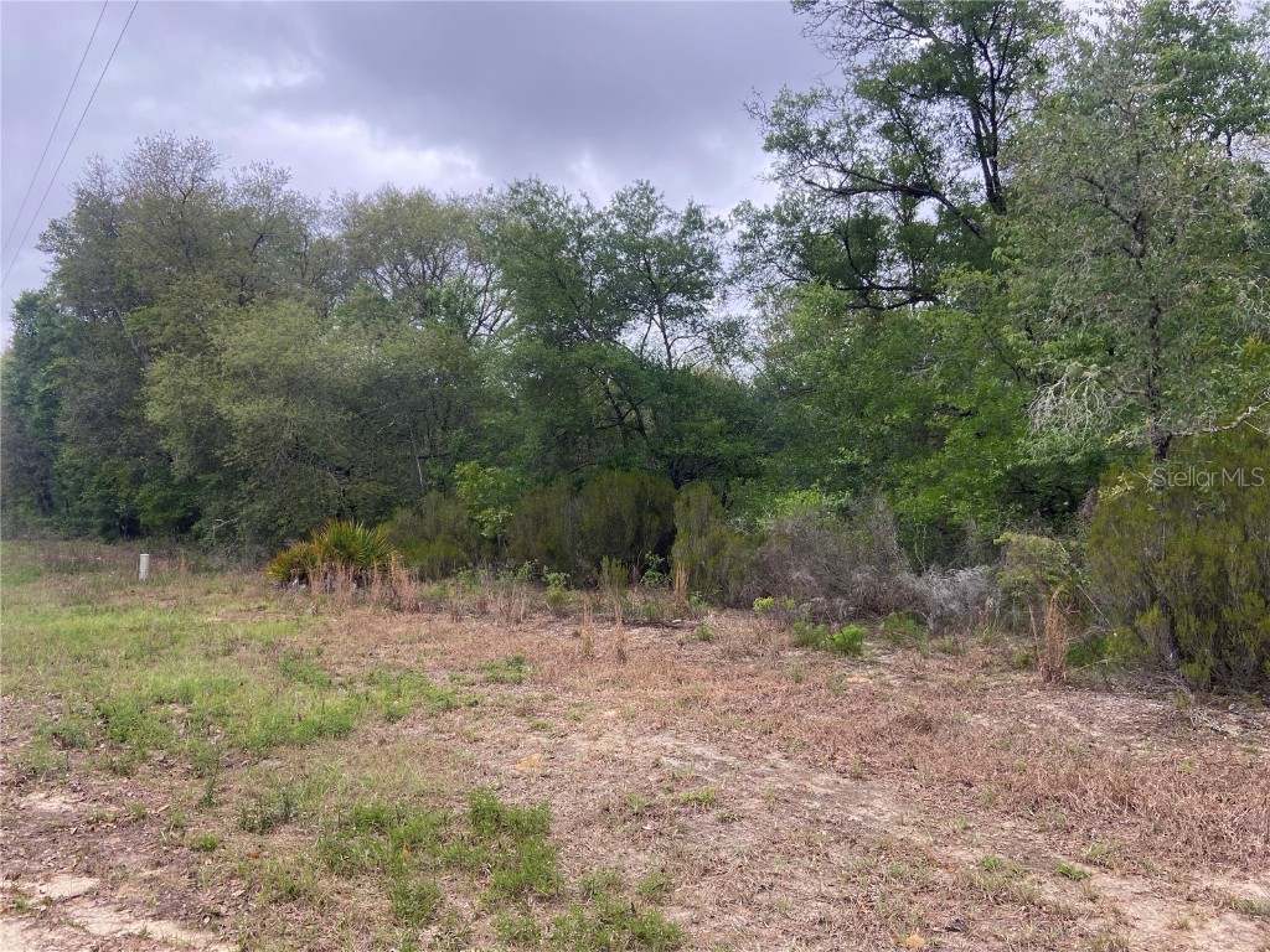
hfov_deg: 67.3
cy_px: 476
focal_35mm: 26
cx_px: 635
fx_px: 954
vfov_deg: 53.1
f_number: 1.8
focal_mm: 4.25
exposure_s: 1/218
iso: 32
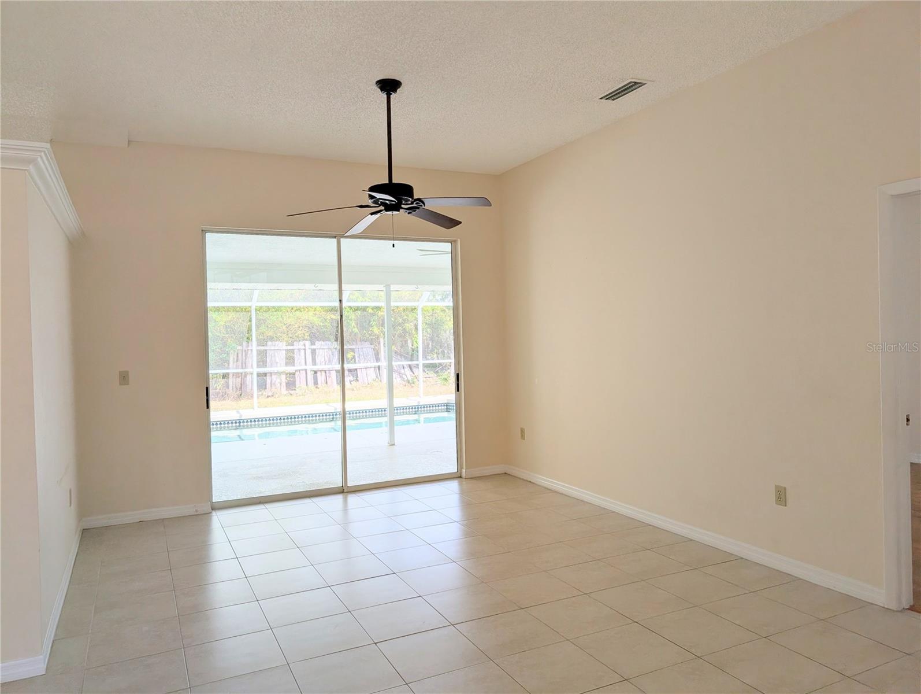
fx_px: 639
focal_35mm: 24
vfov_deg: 56.9
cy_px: 347
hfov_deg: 71.5
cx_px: 460
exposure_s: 1/3058
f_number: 1.68
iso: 22
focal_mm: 6.9
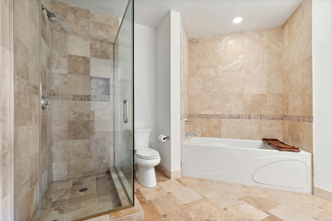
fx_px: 138
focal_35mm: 15
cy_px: 110
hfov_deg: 100.4
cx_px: 166
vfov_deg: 77.3
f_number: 9
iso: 200
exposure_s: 1/2.5
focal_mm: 10
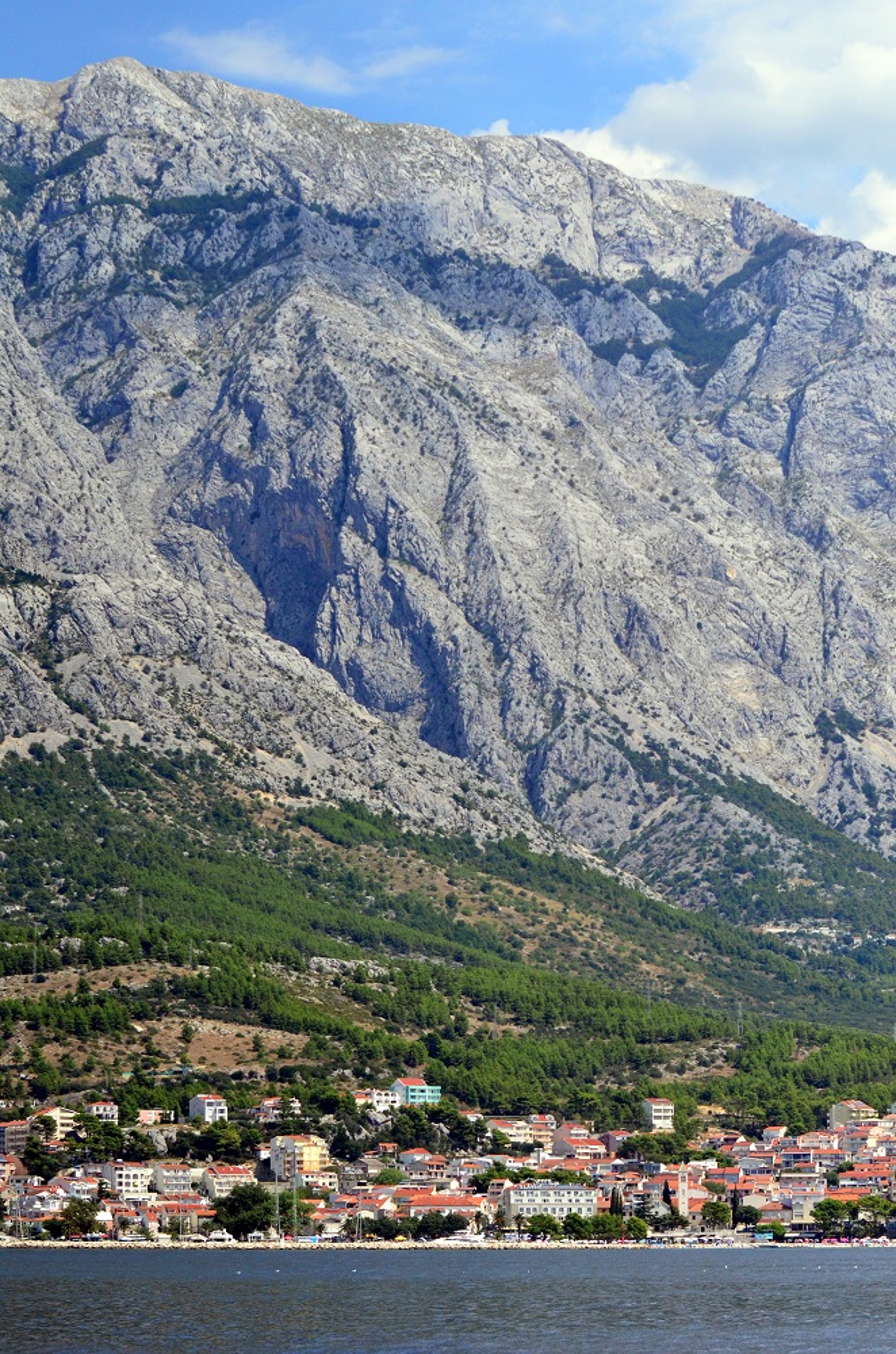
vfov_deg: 19.5
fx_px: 3939
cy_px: 677
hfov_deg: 13.0
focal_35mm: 105
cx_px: 448
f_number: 5.6
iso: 1400
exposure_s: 1/8000
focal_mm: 70
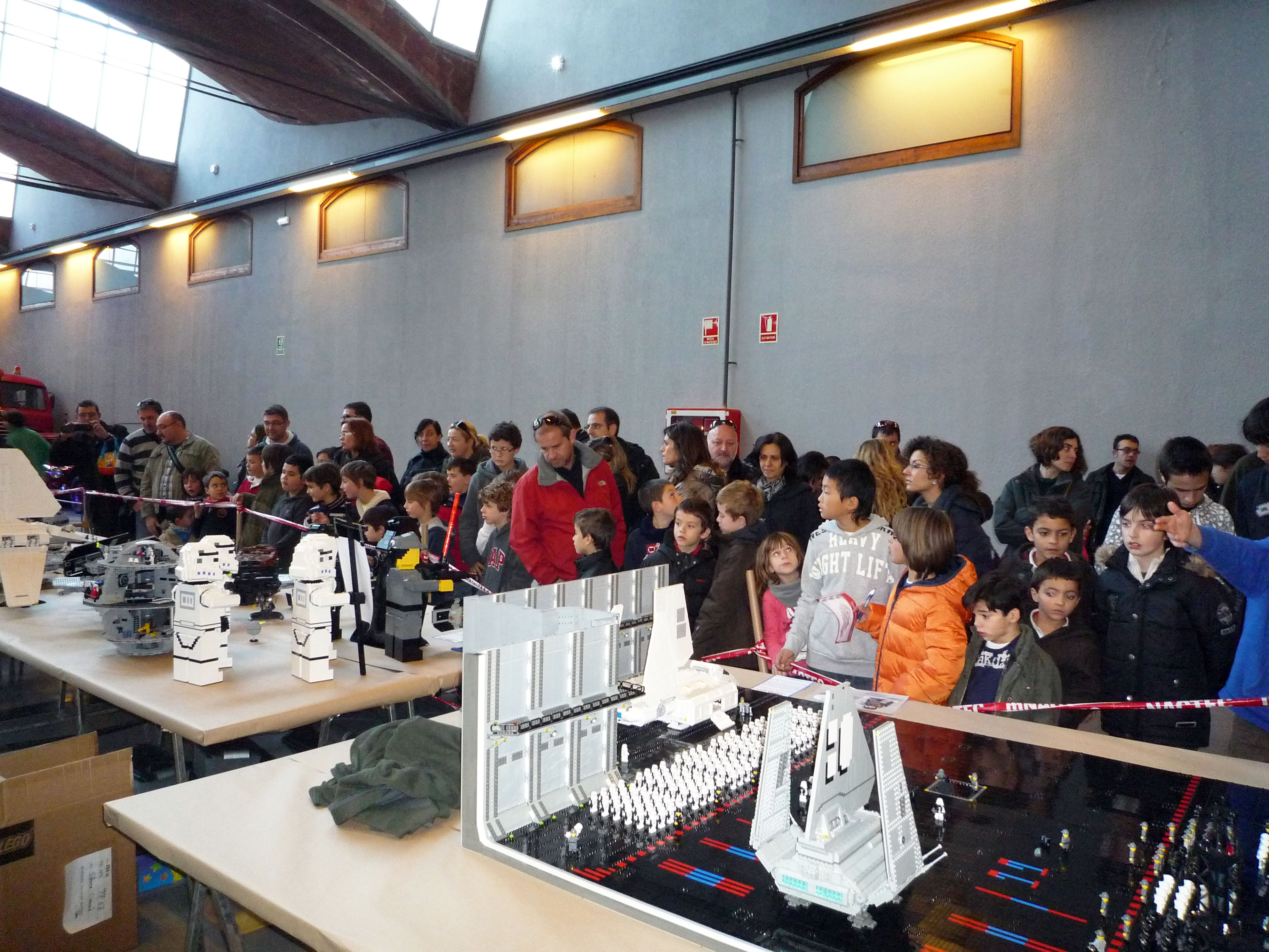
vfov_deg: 54.9
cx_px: 634
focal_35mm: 25
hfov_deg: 69.4
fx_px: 916
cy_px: 476
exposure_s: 1/30
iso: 400
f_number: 2.8
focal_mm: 4.4
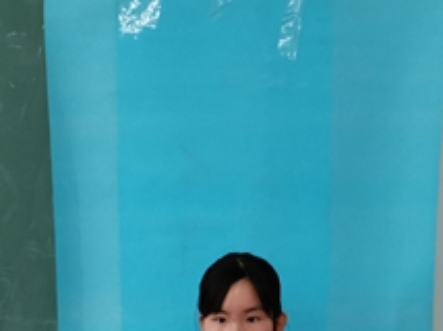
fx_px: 933
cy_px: 416
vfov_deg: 18.8
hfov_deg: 26.7
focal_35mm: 73
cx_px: 203
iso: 200
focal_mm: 4.66
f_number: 1.4
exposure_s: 1/100
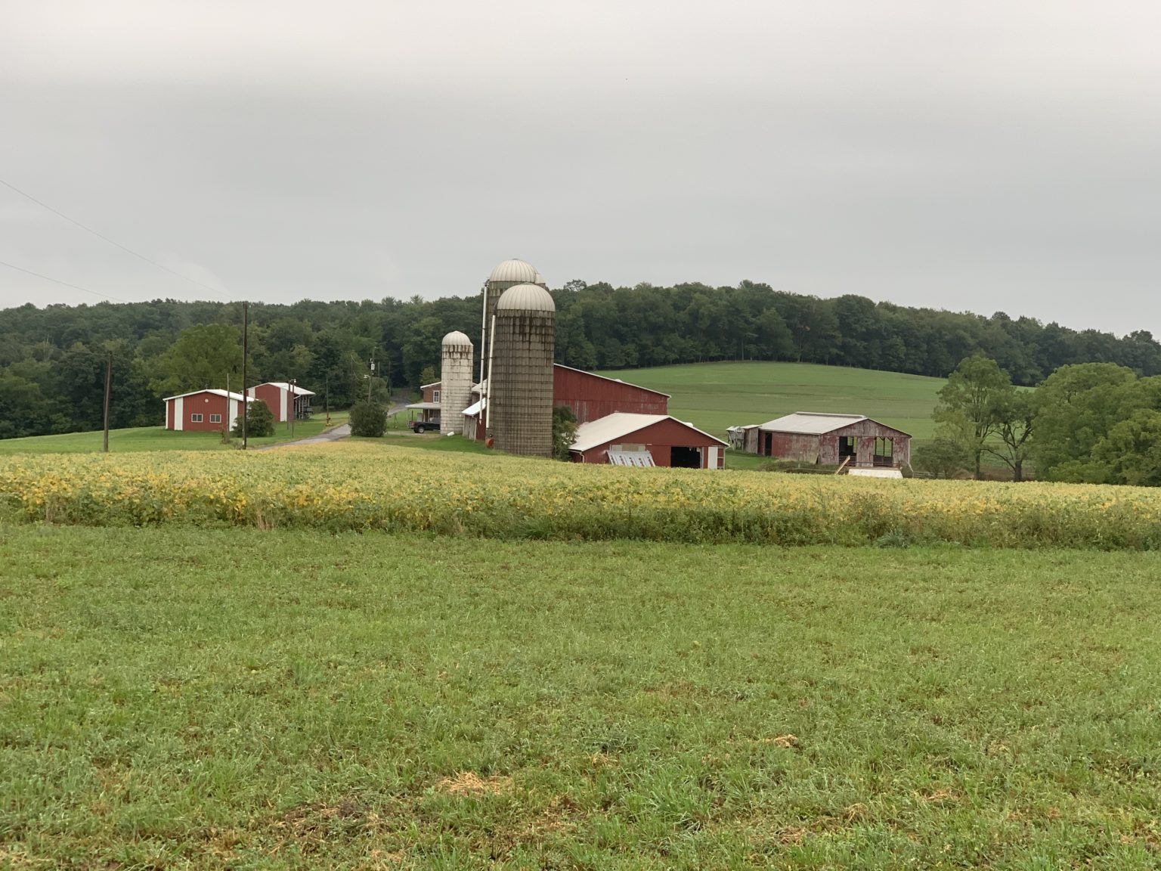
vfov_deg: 28.0
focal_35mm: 52
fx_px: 1744
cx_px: 580
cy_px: 436
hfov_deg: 36.8
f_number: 2.4
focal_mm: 6
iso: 40
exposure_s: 1/122
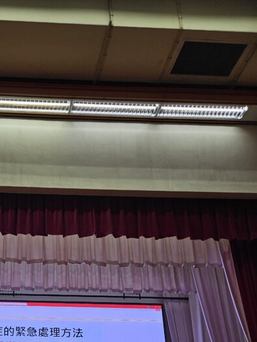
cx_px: 15
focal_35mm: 45
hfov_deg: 30.5
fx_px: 445
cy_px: 328
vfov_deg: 38.2
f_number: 1.8
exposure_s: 1/100
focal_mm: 5.4
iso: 40
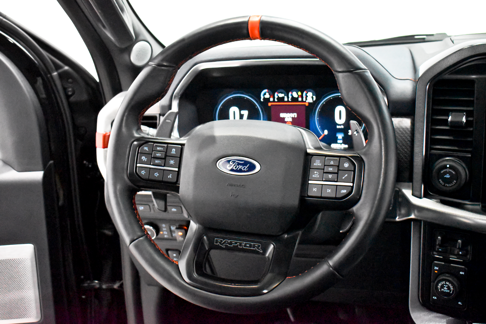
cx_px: 243
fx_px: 567
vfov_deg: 31.9
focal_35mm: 42
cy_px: 162
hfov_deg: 46.4
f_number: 4.5
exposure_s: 1/200
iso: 12800
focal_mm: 28
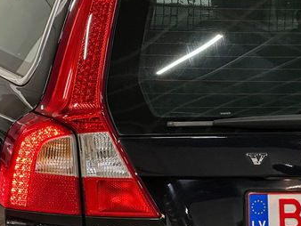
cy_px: 92
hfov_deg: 13.3
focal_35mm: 148
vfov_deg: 10.0
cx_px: 54
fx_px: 1288
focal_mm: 9
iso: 640
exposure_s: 1/52
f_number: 2.8
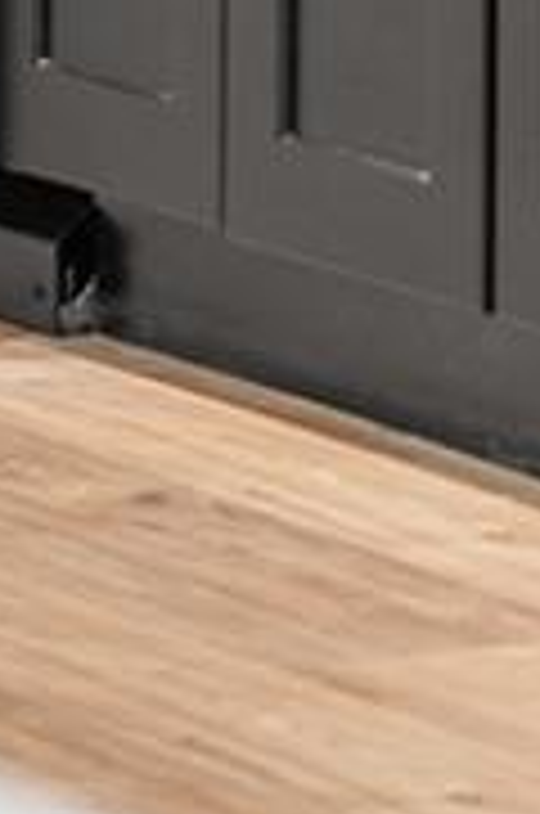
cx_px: -22
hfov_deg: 3.1
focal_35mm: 443
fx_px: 10005
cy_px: -1430
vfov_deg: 4.5
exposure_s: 1/25
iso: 100
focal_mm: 50
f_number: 1.8
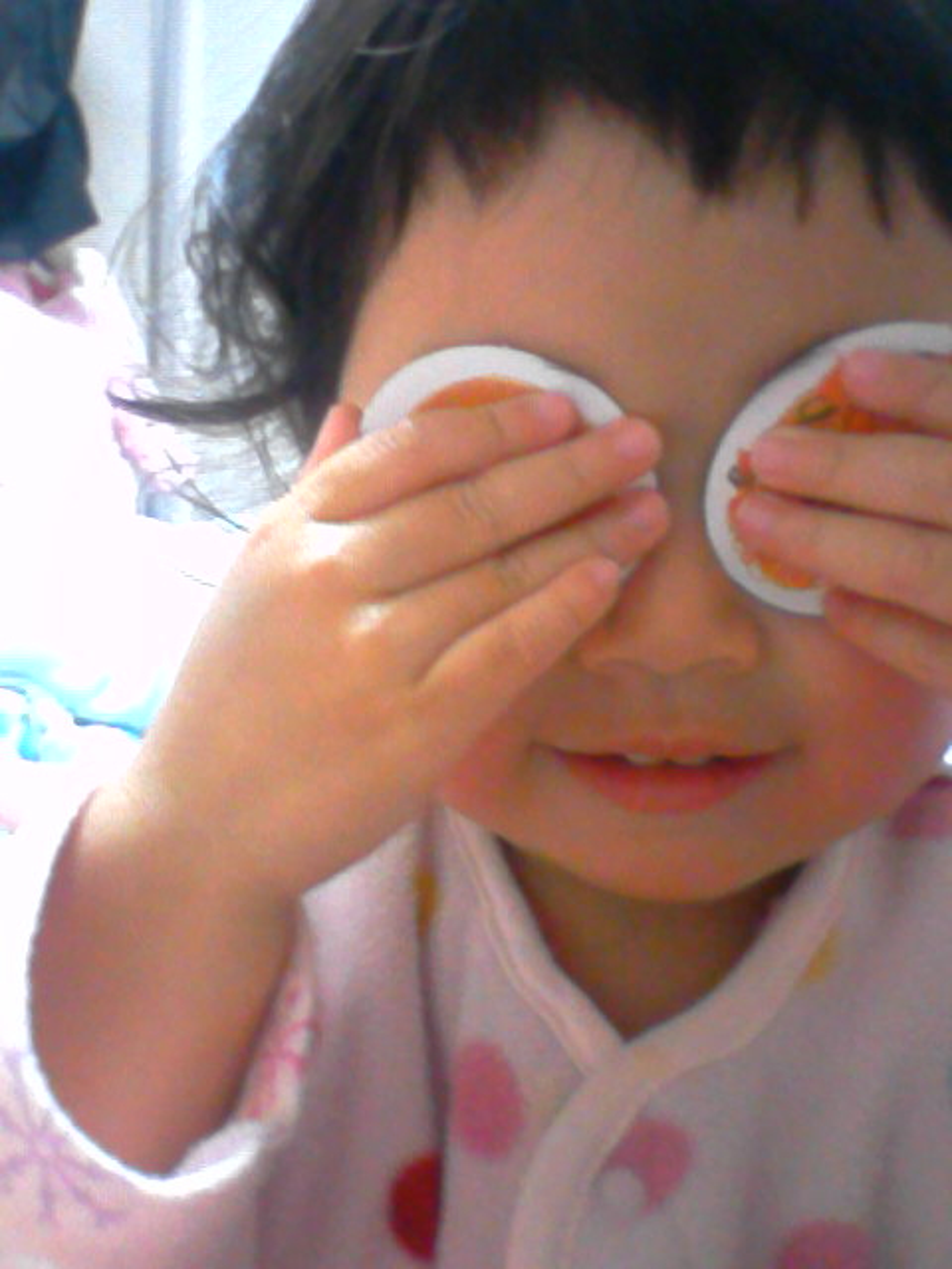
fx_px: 1063
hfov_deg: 48.2
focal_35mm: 29
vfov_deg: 61.7
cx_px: 476
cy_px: 634
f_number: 2.8
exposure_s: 1/6.85
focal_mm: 1.5
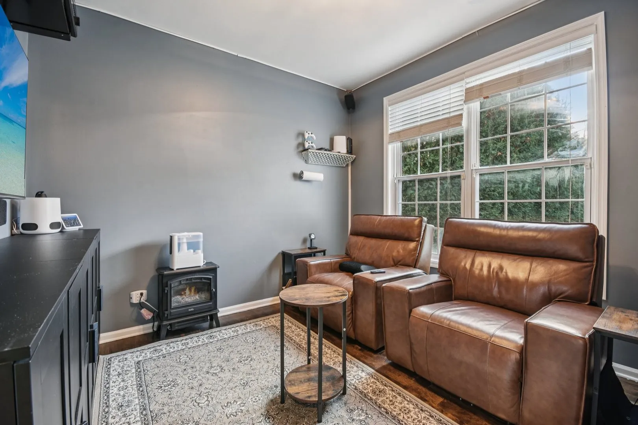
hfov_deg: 100.4
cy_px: 212
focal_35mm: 15
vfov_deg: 77.3
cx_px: 319
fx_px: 266
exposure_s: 1/6
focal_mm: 10
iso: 400
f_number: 8
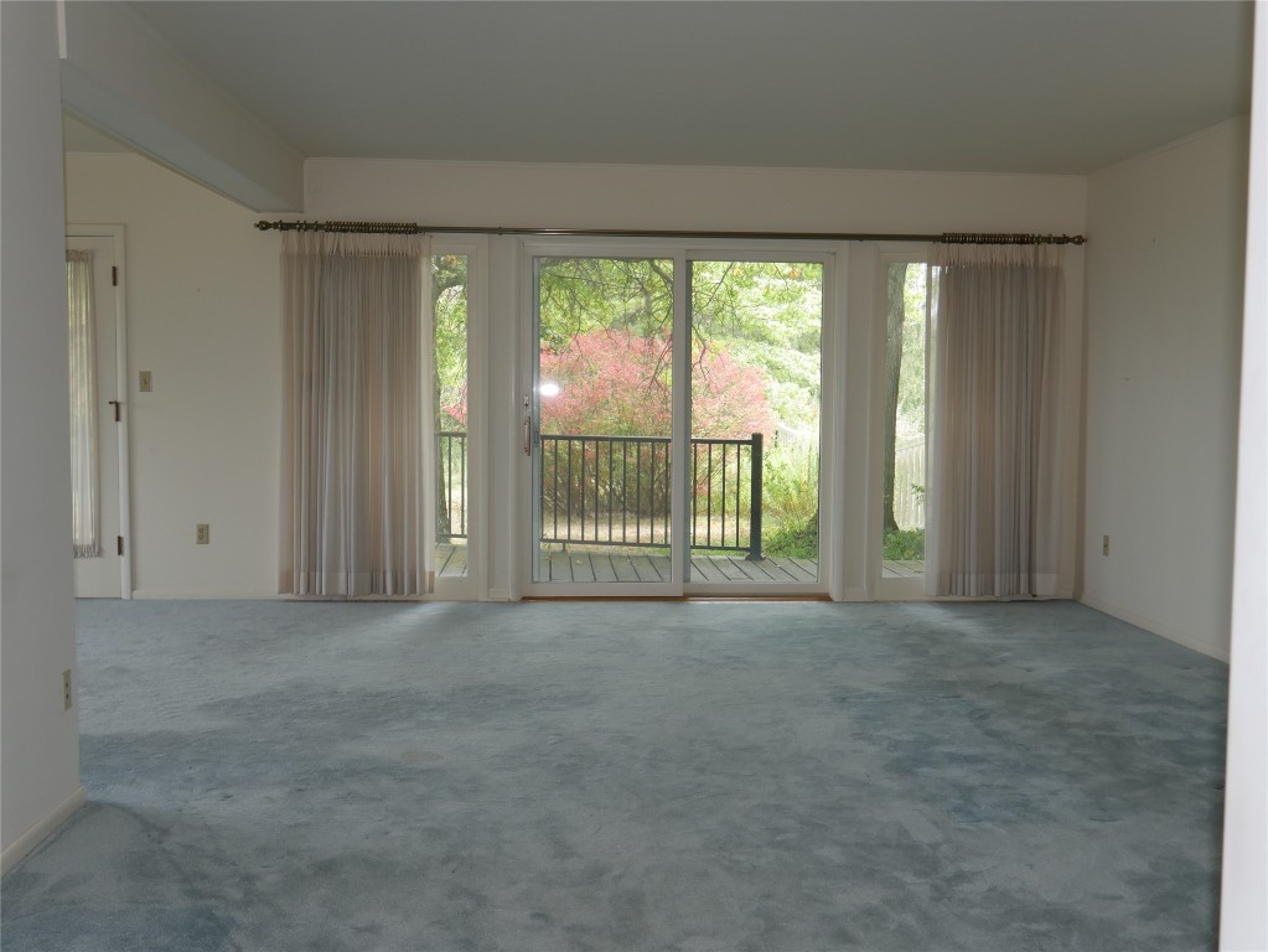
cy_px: 476
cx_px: 634
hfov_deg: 51.3
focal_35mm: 36
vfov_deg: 39.7
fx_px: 1319
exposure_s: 1/60
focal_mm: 18
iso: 250
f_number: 4
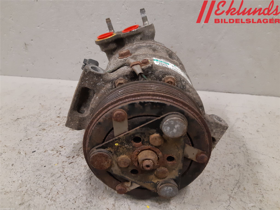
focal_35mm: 26
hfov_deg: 67.3
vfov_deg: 53.1
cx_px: 140
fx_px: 210
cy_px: 105
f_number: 1.7
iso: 200
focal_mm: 3.93
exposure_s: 1/50
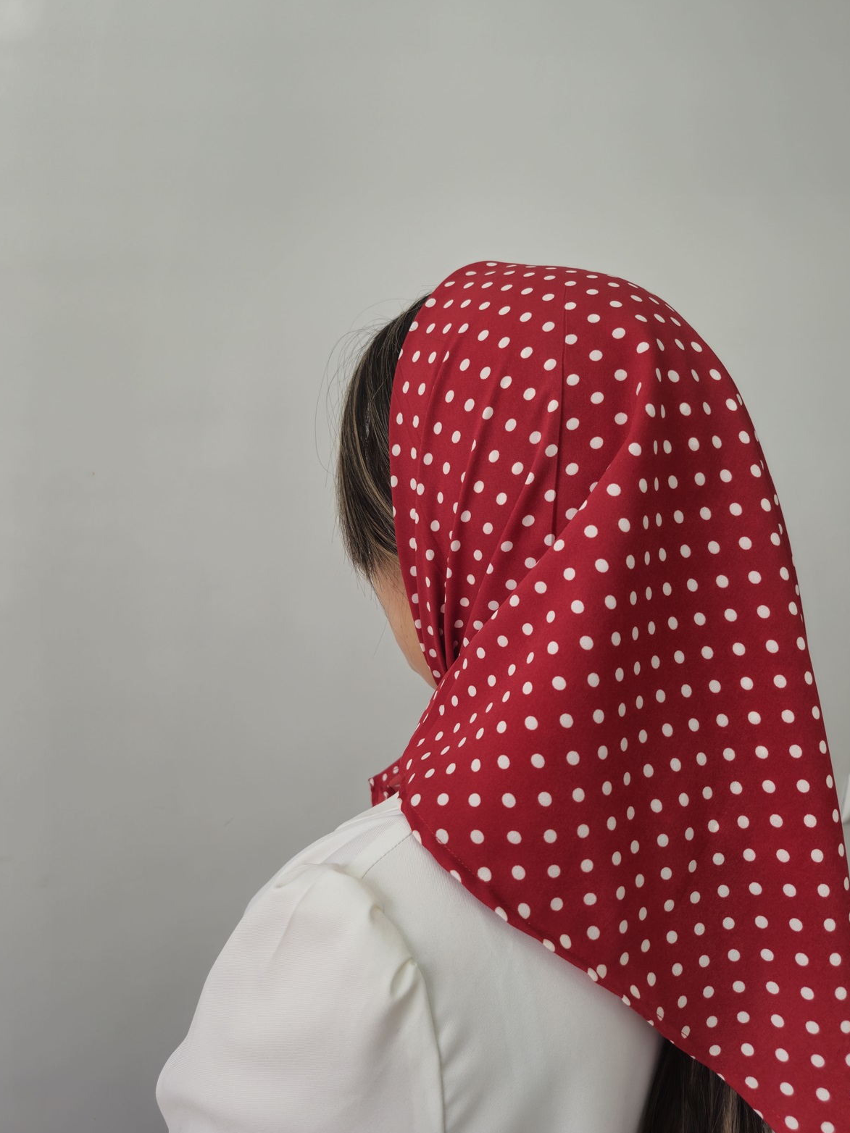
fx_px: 786
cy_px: 564
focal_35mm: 24
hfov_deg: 56.8
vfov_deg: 71.6
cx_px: 423
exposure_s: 1/50
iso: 50
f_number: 1.8
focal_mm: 5.54
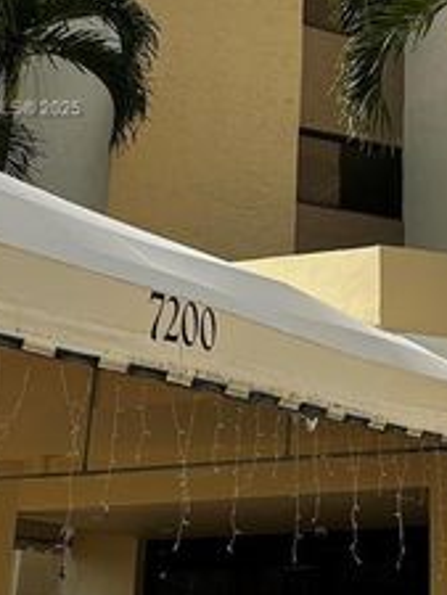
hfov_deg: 19.9
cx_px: 473
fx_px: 1221
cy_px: 110
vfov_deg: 26.8
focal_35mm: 71
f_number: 1.78
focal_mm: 6.86
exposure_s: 1/4545
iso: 80
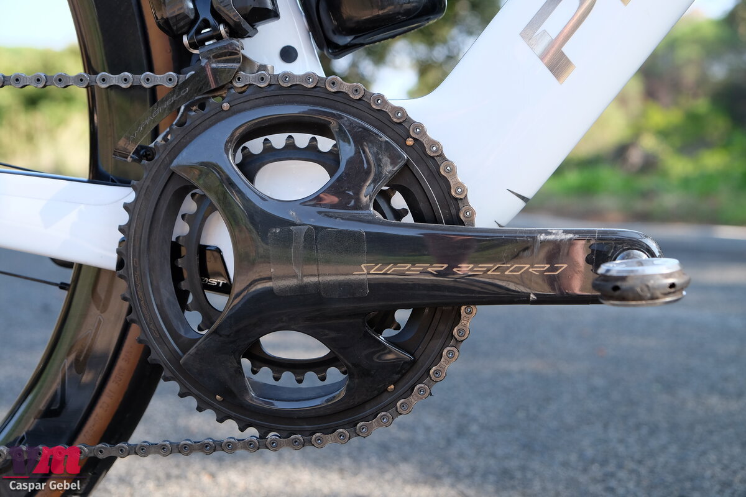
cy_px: 248
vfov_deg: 24.2
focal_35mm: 56
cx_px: 373
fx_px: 1160
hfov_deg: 35.6
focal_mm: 37.4
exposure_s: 1/250
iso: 400
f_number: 4.5
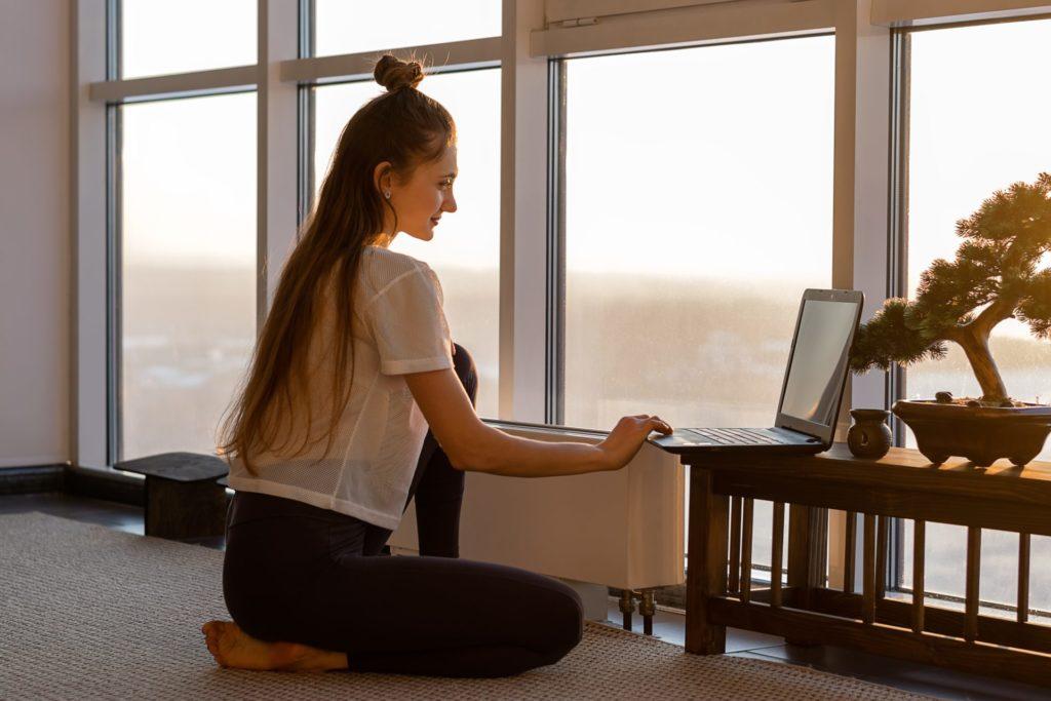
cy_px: 350
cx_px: 526
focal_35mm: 75
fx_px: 2190
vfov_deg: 18.2
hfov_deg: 27.0
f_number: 2.8
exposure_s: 1/125
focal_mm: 50
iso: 200
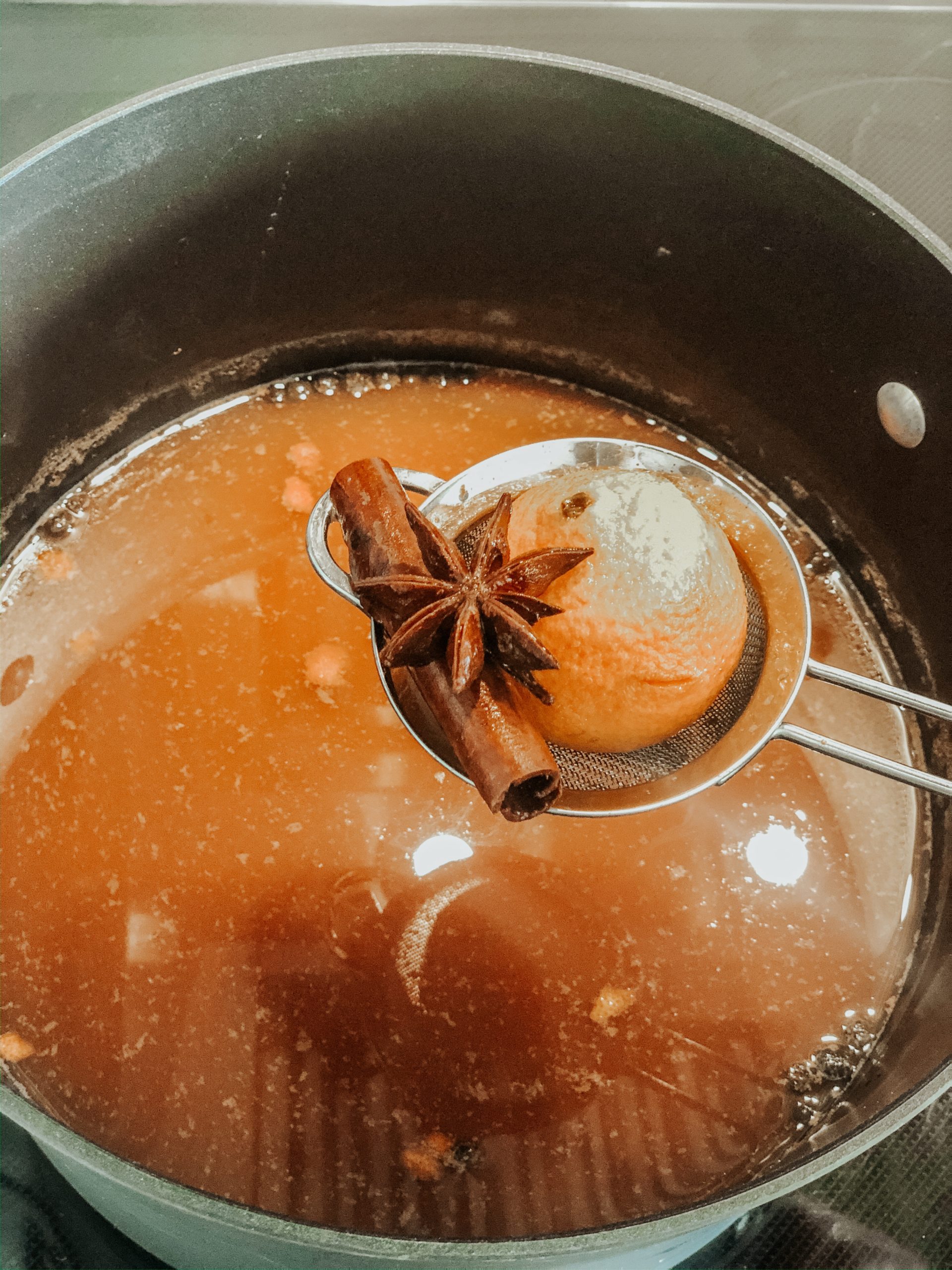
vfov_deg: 36.8
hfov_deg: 28.0
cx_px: 476
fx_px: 1907
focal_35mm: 52
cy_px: 635
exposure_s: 1/20
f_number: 2.4
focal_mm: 6
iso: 160
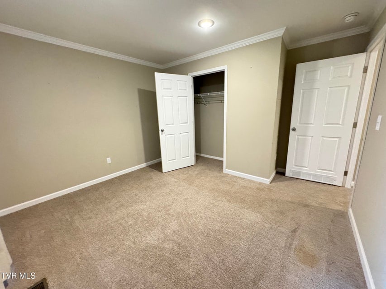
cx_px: 193
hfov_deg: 102.1
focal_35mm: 14
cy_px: 144
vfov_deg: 85.7
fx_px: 156
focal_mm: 2.22
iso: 1000
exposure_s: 1/60
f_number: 2.2
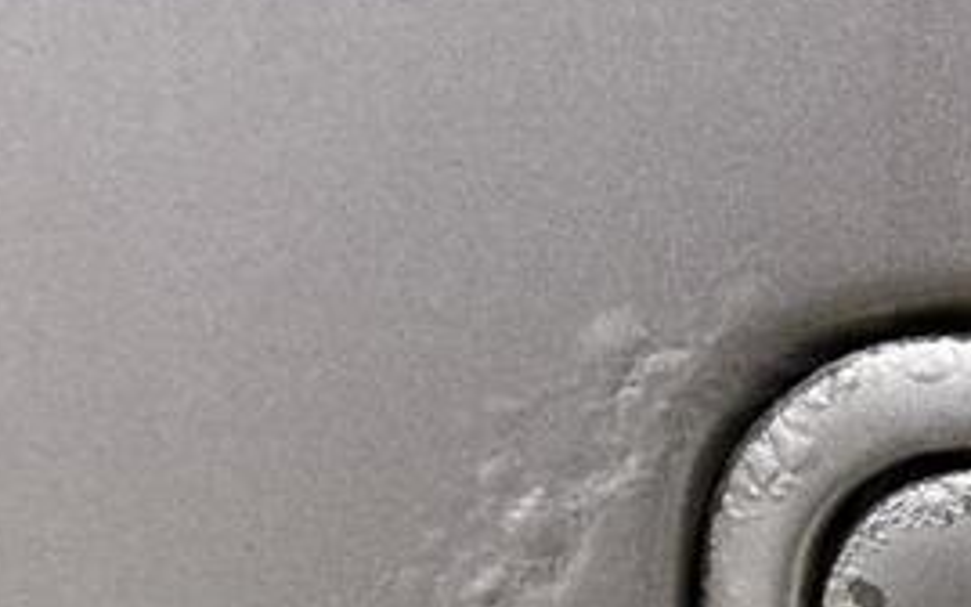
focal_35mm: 136
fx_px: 3598
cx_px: 1473
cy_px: 1149
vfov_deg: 9.1
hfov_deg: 14.3
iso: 160
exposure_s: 1/50
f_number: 1.78
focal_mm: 6.76
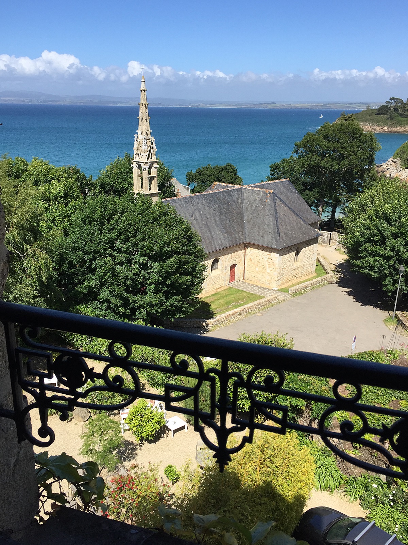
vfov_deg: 61.7
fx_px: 456
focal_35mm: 29
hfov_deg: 48.2
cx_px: 204
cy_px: 272
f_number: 2.2
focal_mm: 4.15
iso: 32
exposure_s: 1/1799
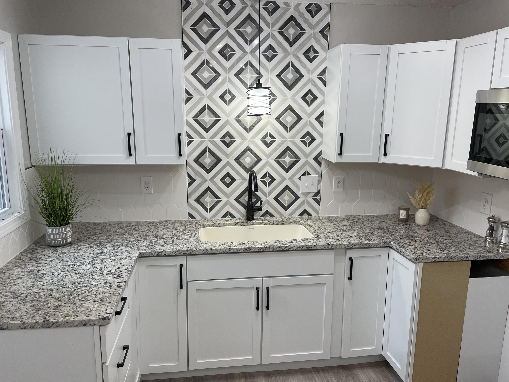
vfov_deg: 53.1
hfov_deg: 67.3
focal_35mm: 26
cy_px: 191
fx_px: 382
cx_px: 254
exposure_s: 1/120
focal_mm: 4.2
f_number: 1.6
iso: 100
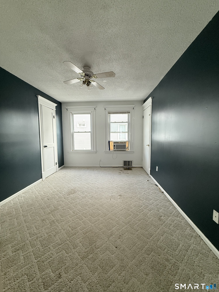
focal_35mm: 14
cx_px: 110
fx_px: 118
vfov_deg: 102.1
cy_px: 146
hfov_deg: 85.7
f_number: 2.2
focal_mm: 2.22
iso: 250
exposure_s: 1/99
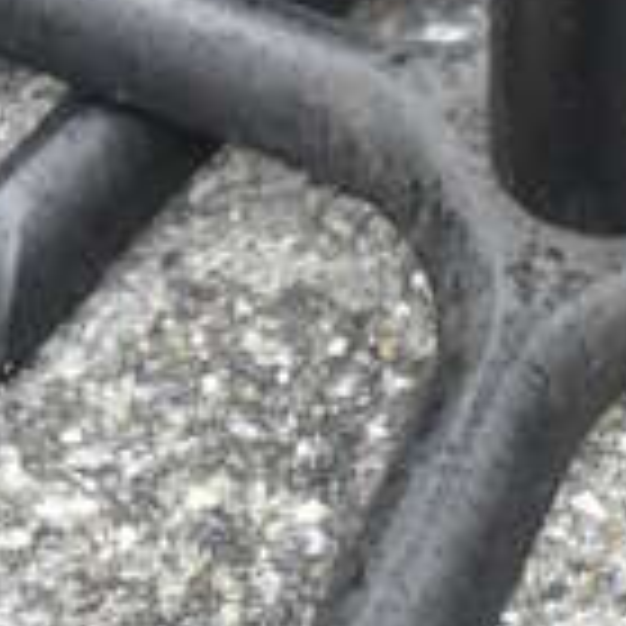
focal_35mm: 201
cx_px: 446
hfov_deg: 8.7
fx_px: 4112
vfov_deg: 8.1
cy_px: -826
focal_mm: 24
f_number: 4
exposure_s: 1/160
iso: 800
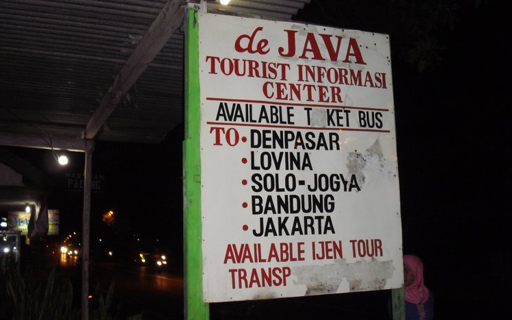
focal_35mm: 43
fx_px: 600
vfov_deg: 29.8
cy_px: 149
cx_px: 243
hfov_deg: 46.2
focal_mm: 6.2
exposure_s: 1/60
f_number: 2.8
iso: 200
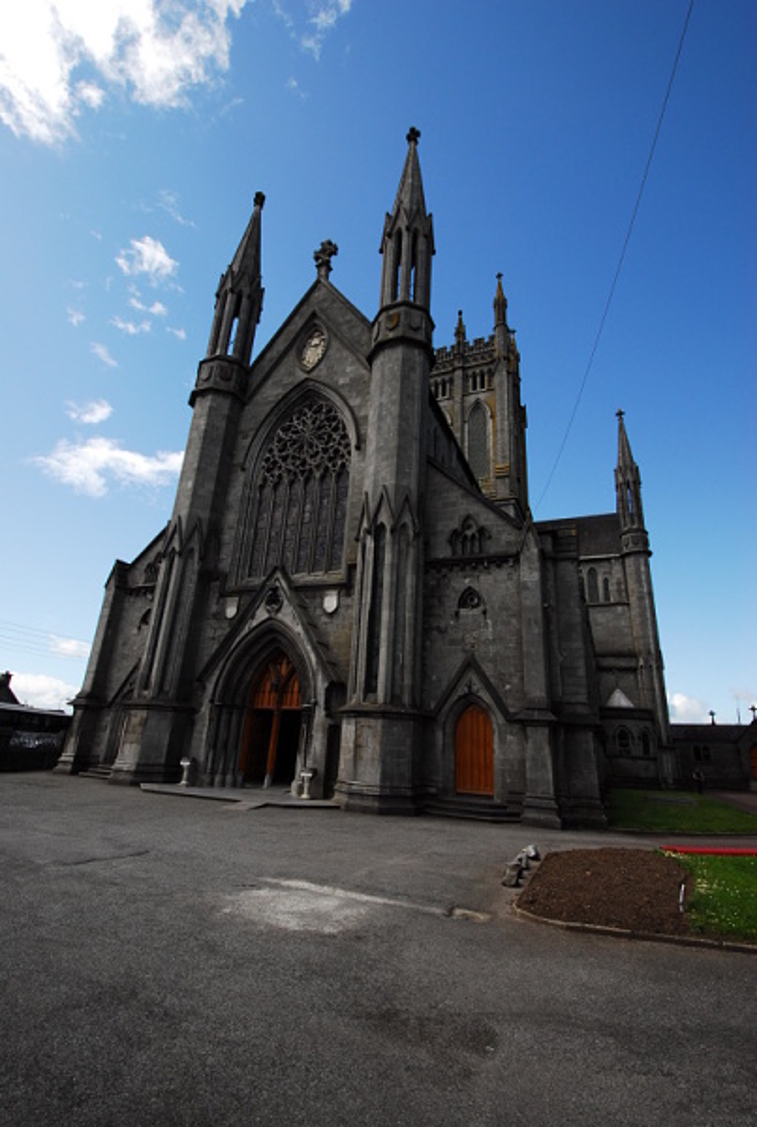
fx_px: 471
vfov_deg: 100.3
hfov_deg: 77.6
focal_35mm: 15
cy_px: 564
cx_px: 378
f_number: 10
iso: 200
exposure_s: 1/250
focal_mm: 10
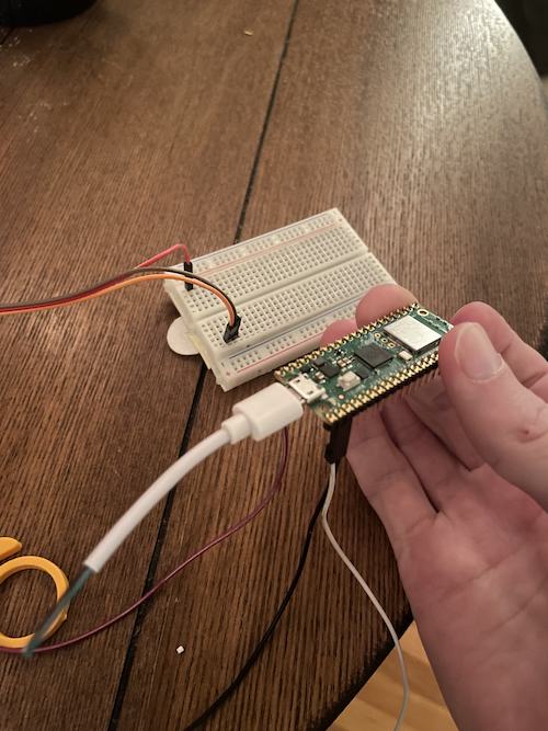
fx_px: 549
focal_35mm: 26
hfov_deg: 53.0
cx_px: 274
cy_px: 366
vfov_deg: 67.3
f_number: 1.6
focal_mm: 4.2
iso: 500
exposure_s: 1/10
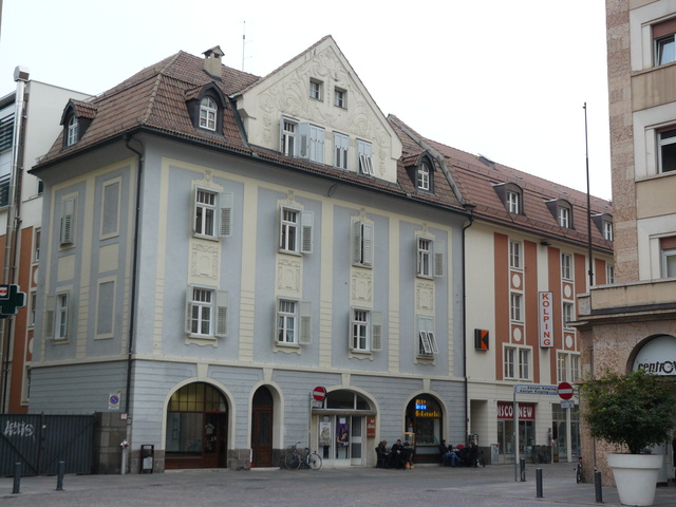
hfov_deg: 37.5
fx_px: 996
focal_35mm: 51
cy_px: 254
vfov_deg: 28.6
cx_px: 338
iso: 100
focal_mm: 8.6
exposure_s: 1/100
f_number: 2.8
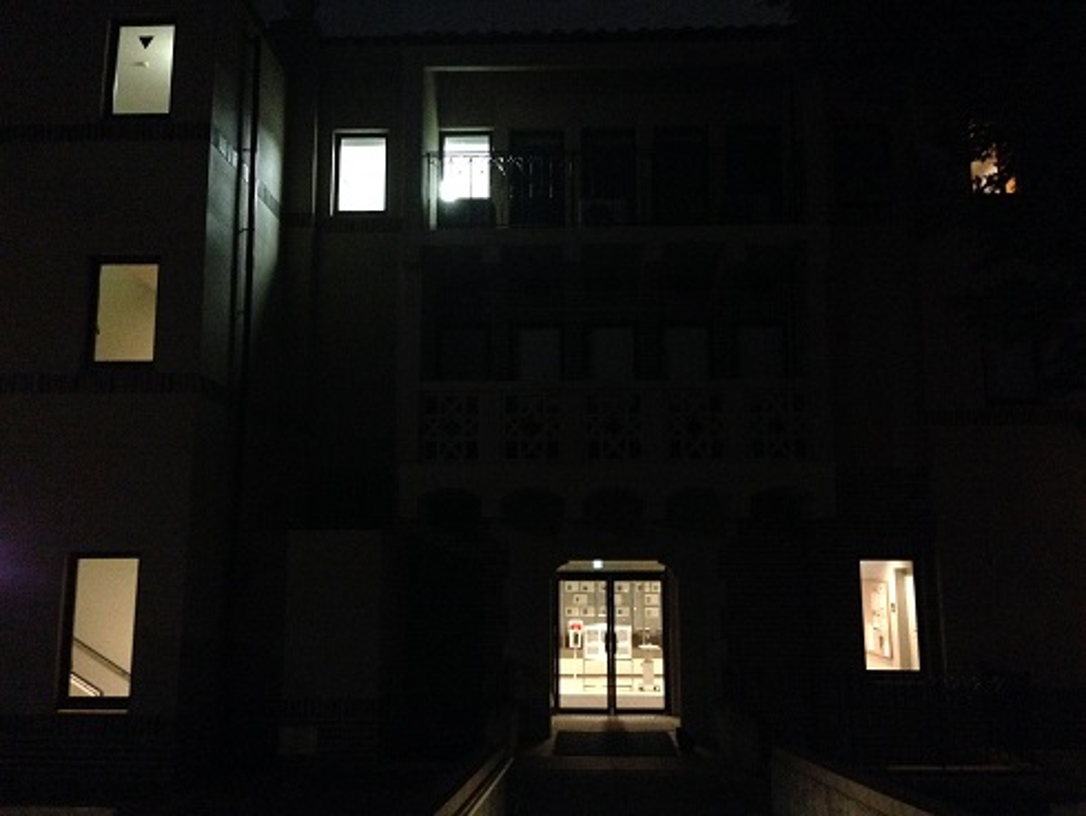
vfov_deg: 43.0
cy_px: 408
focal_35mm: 33
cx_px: 543
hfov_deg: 55.3
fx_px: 1036
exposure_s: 1/15
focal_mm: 4.12
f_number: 2.4
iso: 800
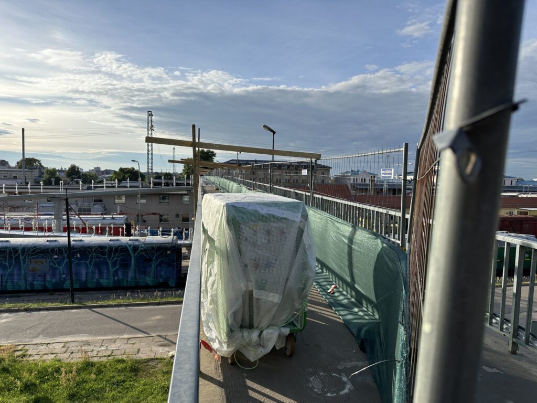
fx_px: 372
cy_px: 202
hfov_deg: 71.6
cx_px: 268
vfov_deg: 56.8
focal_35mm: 24
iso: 80
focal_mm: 6.86
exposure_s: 1/5263
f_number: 1.78
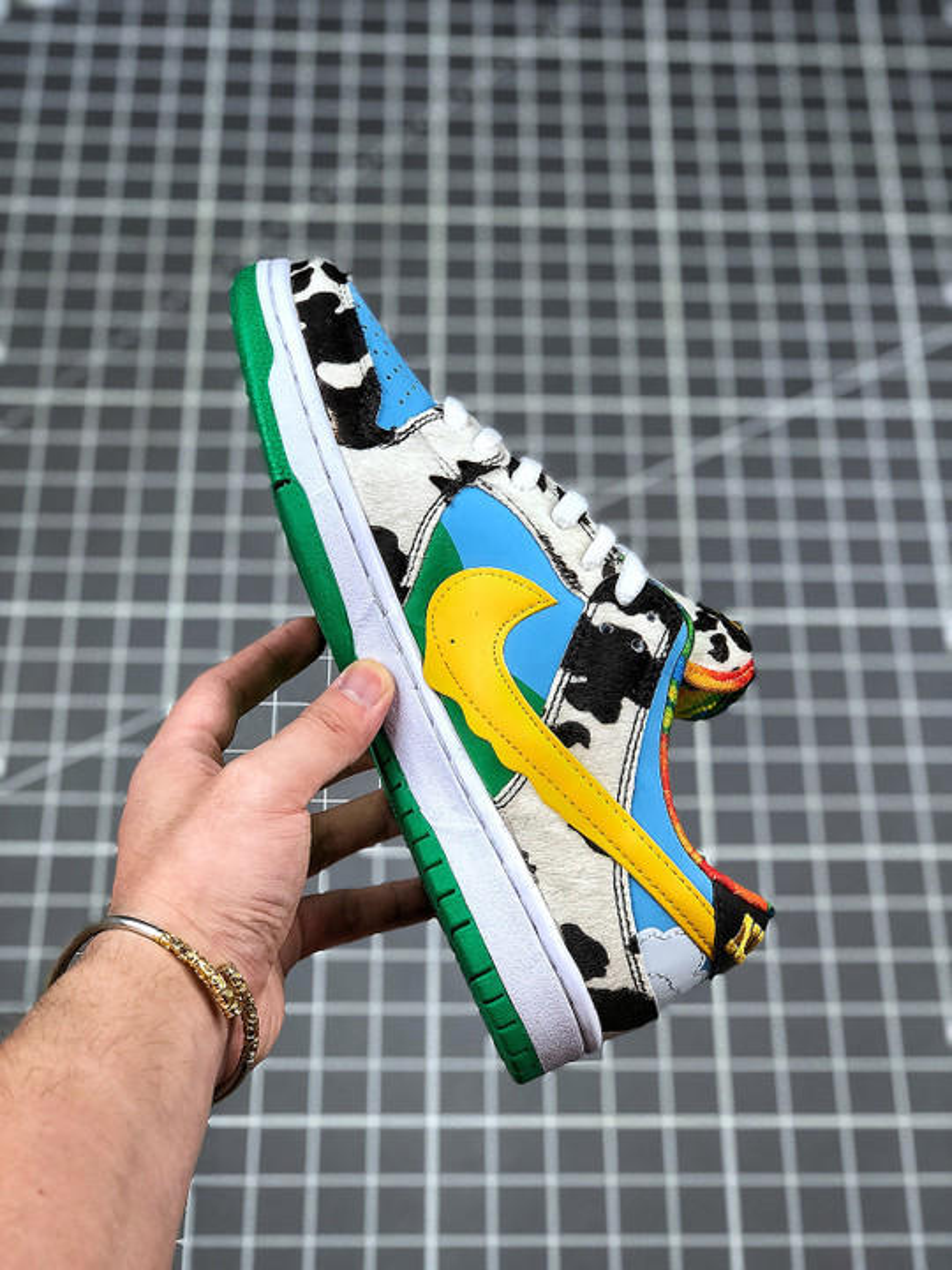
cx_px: 476
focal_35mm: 57
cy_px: 635
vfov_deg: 33.8
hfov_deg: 25.7
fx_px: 2090
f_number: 2.8
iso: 32
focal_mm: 6.6
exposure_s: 1/50
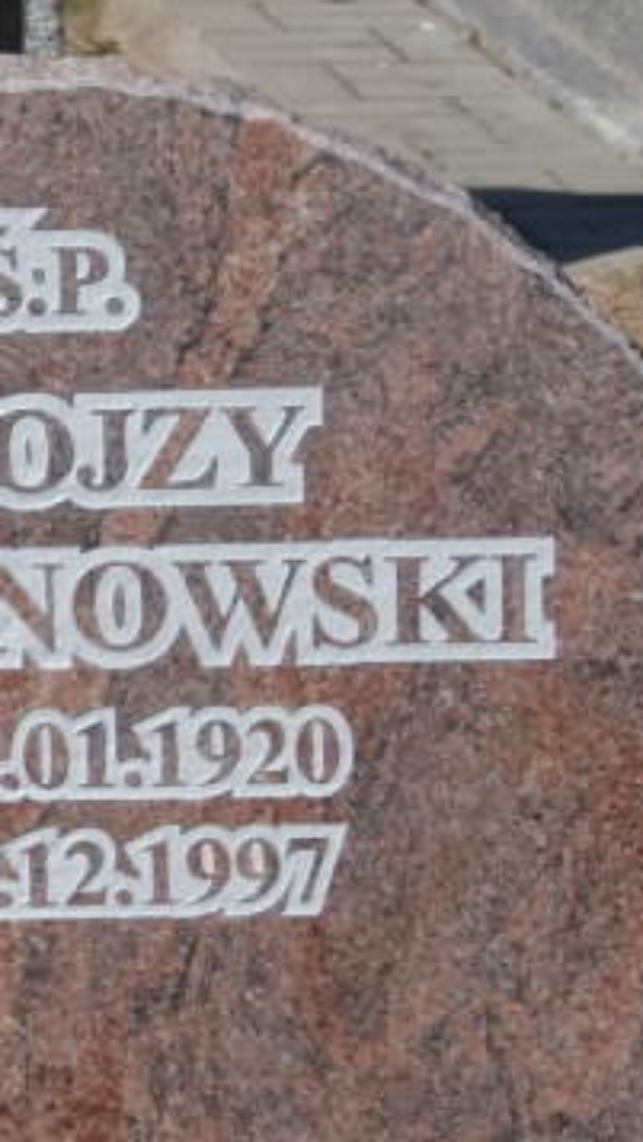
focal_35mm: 215
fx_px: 6512
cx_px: -128
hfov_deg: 5.6
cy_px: 707
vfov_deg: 10.0
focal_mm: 19.54
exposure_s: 1/640
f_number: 5.4
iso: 100
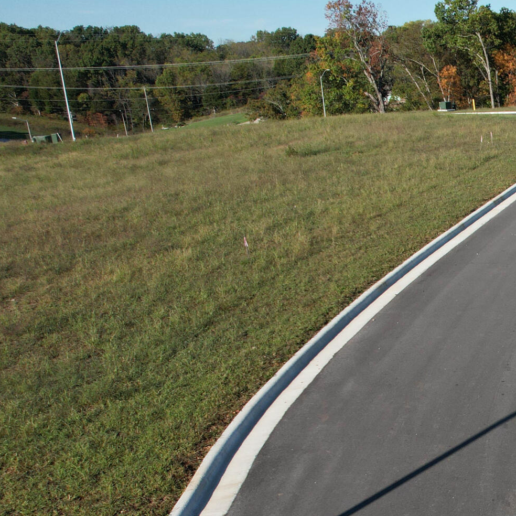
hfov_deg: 25.0
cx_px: 713
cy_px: 400
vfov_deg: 29.5
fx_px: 961
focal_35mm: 57
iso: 140
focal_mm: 8.38
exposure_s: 1/500
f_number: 2.8
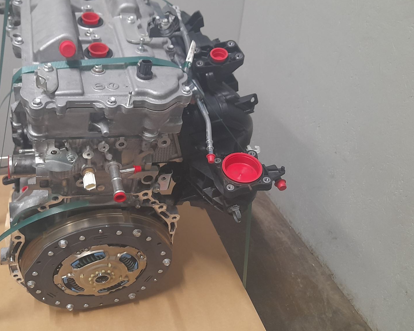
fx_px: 429
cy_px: 136
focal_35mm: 35
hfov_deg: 50.7
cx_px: 141
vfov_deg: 42.1
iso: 320
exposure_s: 1/50
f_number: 2
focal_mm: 4.6
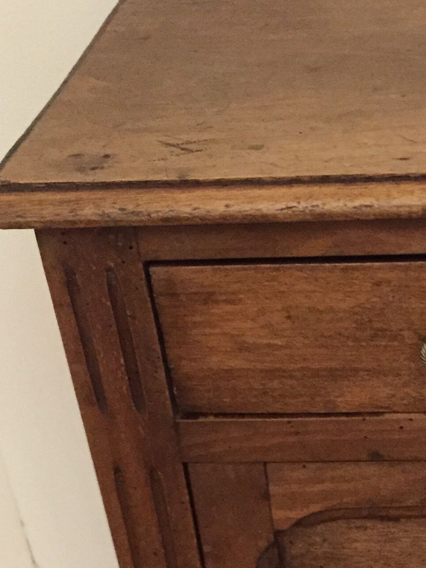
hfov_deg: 19.2
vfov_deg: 25.3
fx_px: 1214
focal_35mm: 74
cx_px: 457
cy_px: 535
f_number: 2.2
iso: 400
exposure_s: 1/15
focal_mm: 4.15
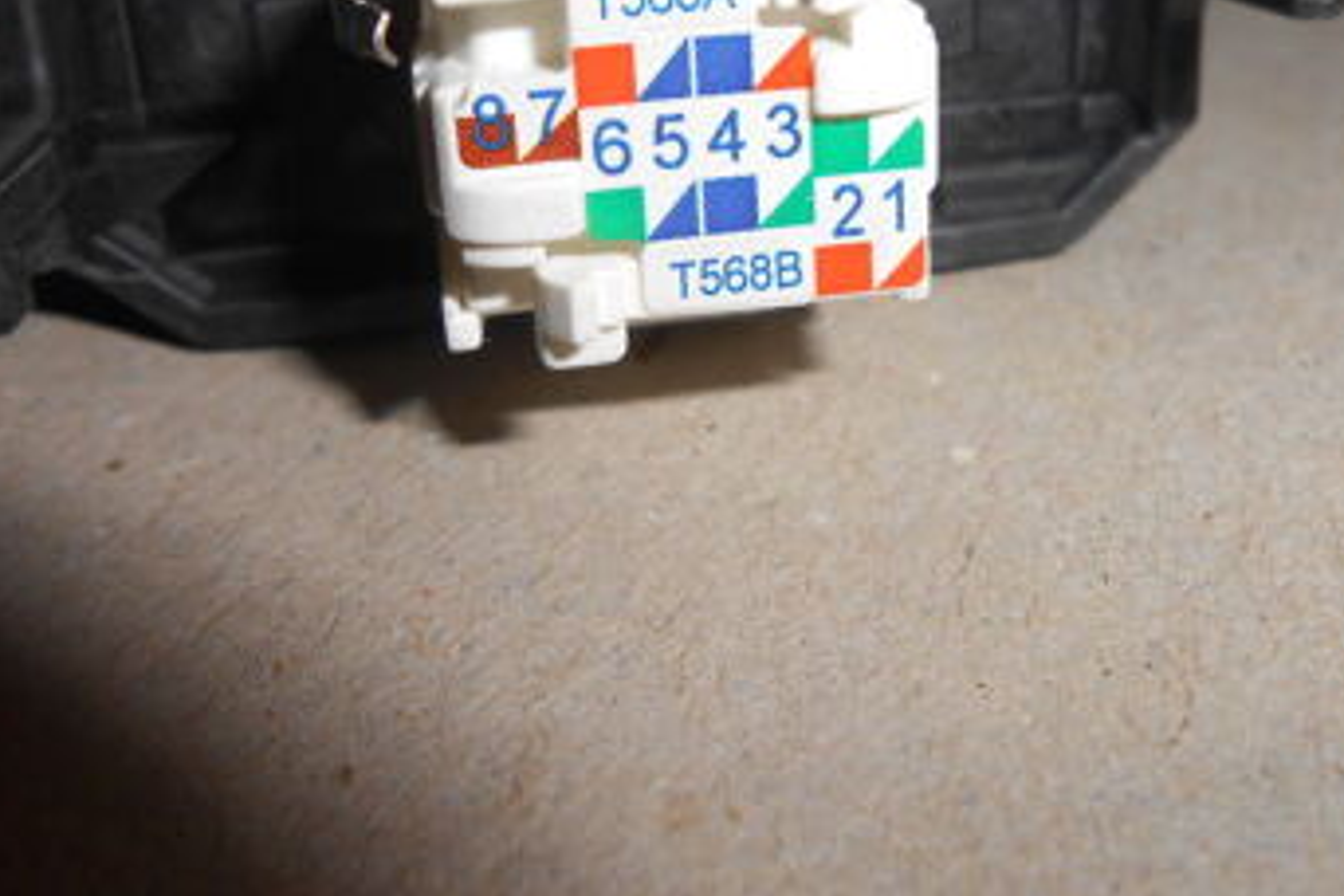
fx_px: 1419
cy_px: 224
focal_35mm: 38
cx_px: 711
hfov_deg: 50.7
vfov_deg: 34.3
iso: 80
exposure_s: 1/25
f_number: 11.5
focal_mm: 4.6
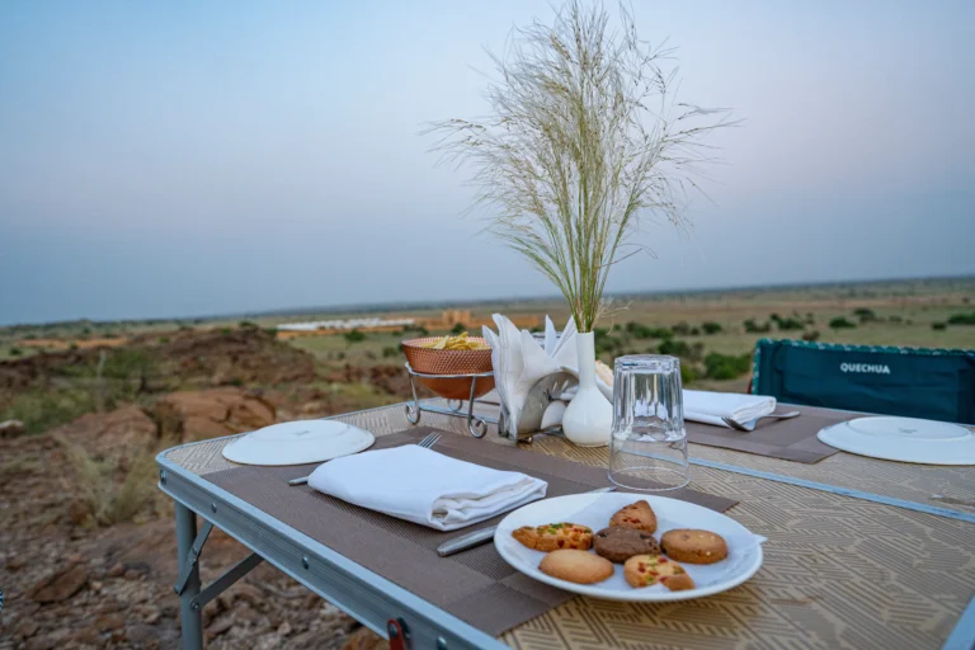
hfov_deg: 73.7
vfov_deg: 53.1
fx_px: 650
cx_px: 488
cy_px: 325
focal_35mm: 24
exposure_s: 1/100
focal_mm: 24
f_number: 4
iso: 800
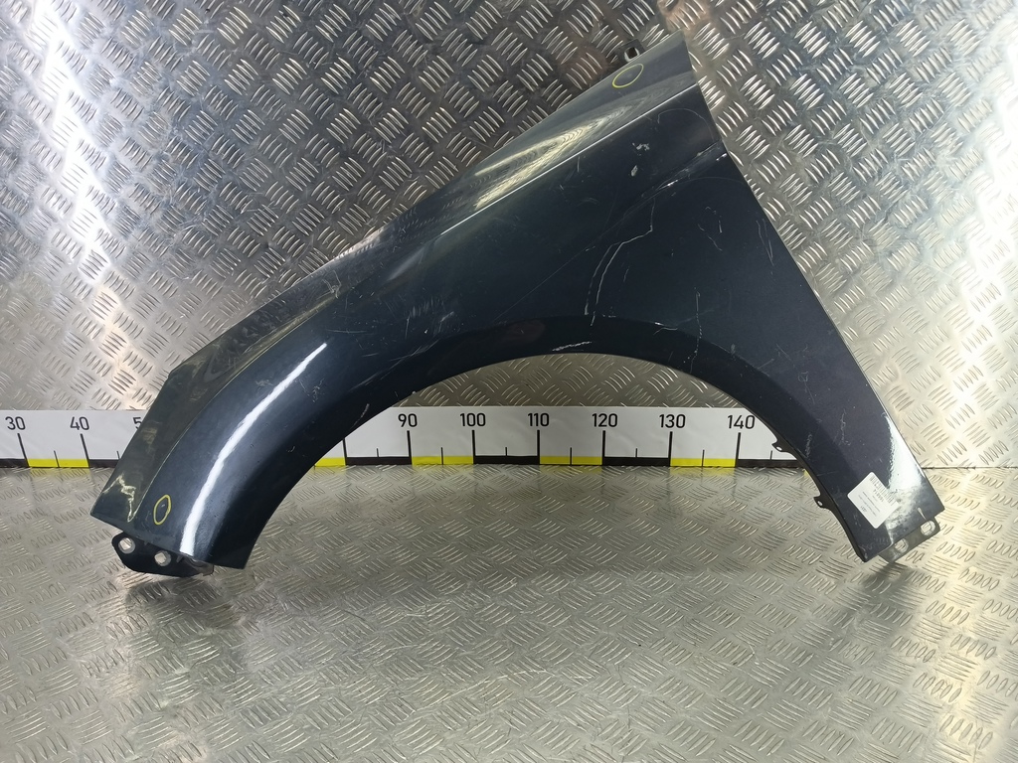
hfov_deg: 73.9
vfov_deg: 58.9
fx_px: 676
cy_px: 382
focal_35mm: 23
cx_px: 509
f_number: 1.6
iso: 160
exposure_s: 1/50
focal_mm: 4.11
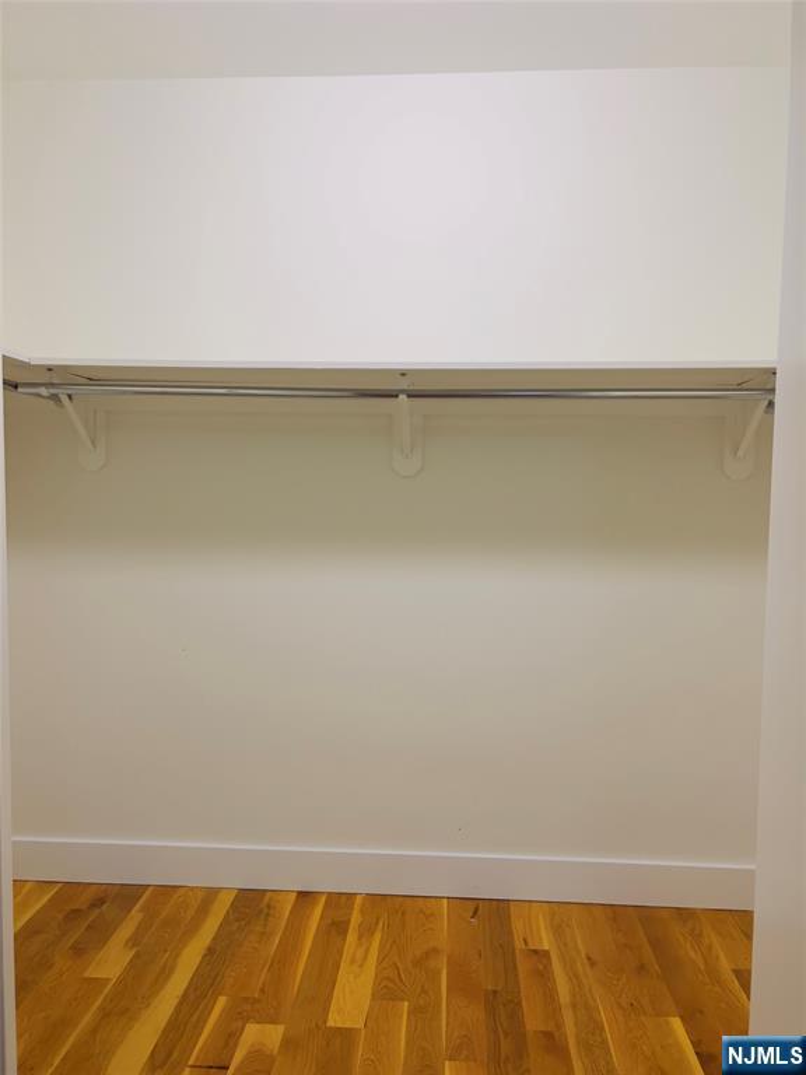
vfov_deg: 67.3
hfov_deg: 53.1
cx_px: 403
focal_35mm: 26
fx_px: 807
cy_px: 538
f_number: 1.5
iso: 80
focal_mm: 5.7
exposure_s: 1/60
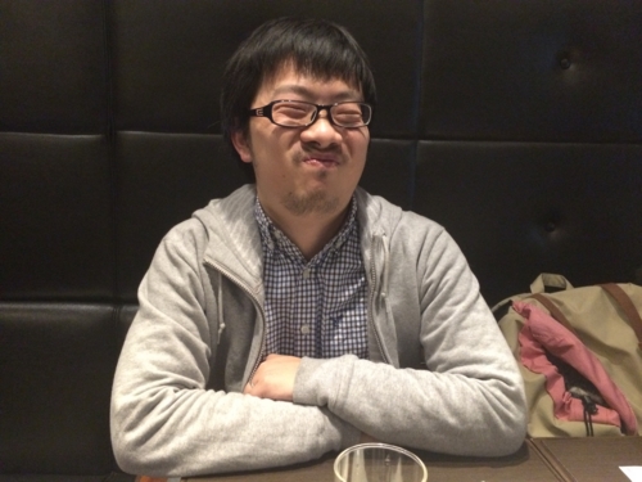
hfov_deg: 61.7
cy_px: 241
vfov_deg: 48.2
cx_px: 321
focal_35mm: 29
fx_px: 538
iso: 400
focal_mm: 4.15
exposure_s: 1/15
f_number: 2.2
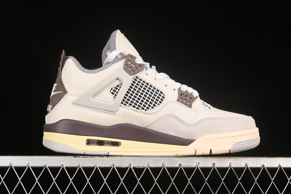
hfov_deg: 27.0
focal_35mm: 75
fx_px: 606
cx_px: 146
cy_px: 97
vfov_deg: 18.2
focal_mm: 50
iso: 160
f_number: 8
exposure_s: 1/80
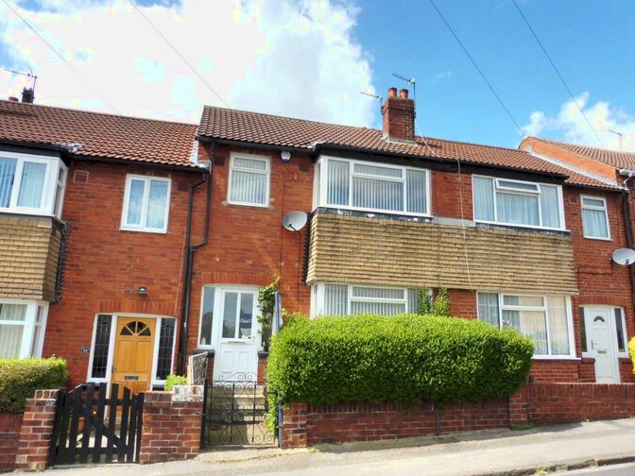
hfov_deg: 69.4
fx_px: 459
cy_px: 237
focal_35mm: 25
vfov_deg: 54.9
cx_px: 329
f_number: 4
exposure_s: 1/640
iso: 100
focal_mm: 4.3
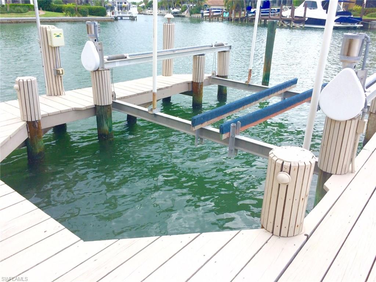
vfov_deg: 48.2
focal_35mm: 29
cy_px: 141
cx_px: 188
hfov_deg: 61.7
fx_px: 315
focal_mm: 4.15
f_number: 2.2
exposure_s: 1/855
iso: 32
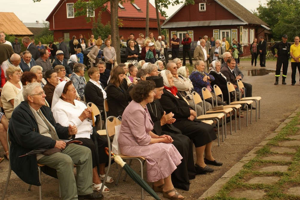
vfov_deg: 25.3
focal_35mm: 54
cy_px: 98
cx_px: 148
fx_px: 446
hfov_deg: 37.2
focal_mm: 35
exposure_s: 1/125
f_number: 7.1
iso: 100
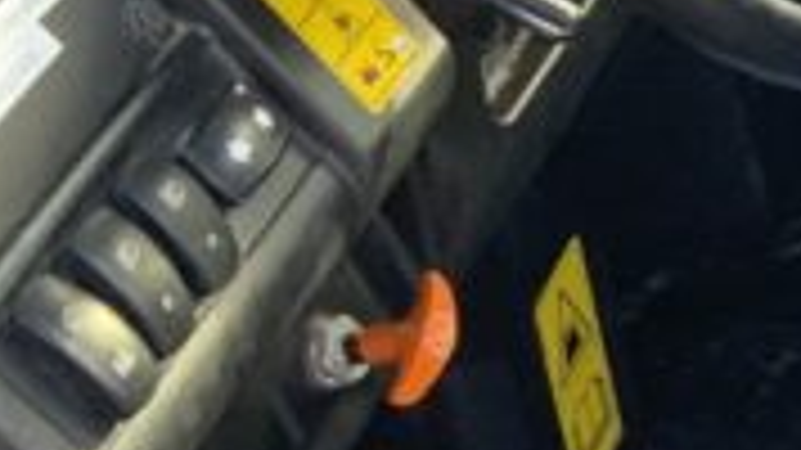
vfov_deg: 6.6
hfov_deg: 9.9
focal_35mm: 182
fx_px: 3864
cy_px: -54
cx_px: 2133
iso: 64
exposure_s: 1/113
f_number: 1.8
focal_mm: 3
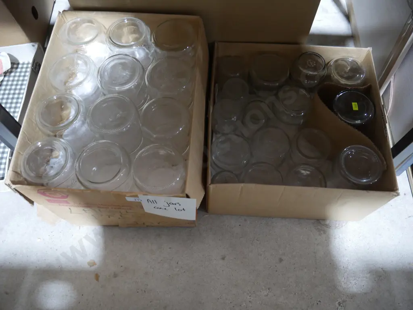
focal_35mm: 28
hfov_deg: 63.4
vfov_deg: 49.8
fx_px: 334
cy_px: 155
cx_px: 206
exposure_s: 1/60
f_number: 3.5
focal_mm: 14
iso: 1250
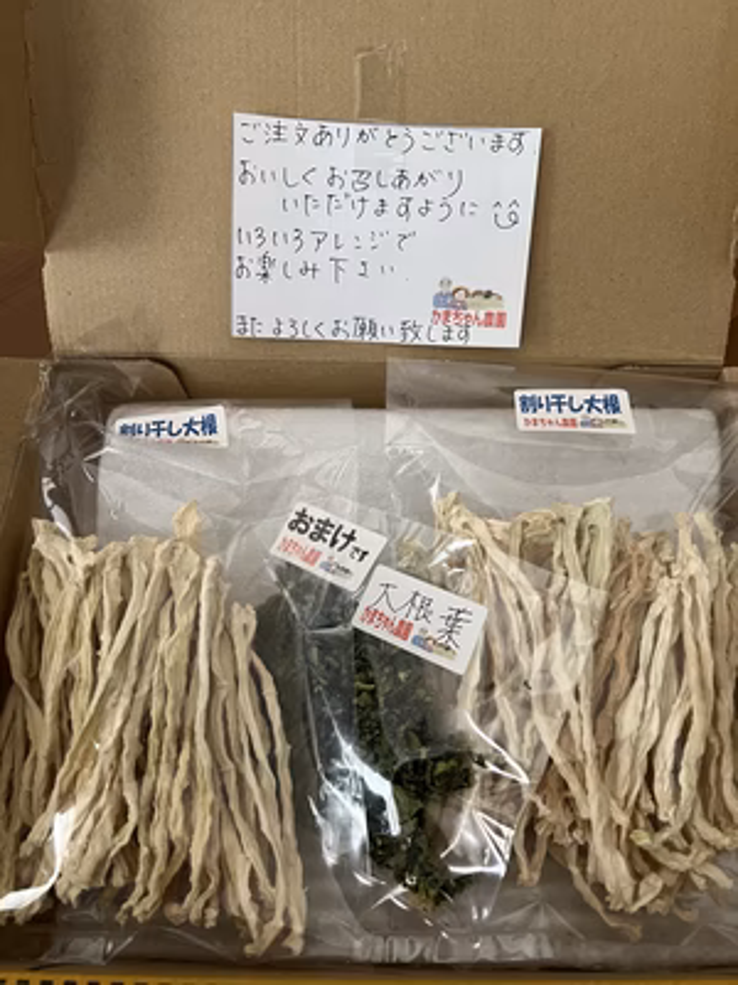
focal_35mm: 26
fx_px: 739
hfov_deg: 53.1
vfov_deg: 67.3
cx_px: 369
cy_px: 492
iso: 500
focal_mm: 5.7
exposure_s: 1/57
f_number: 1.5
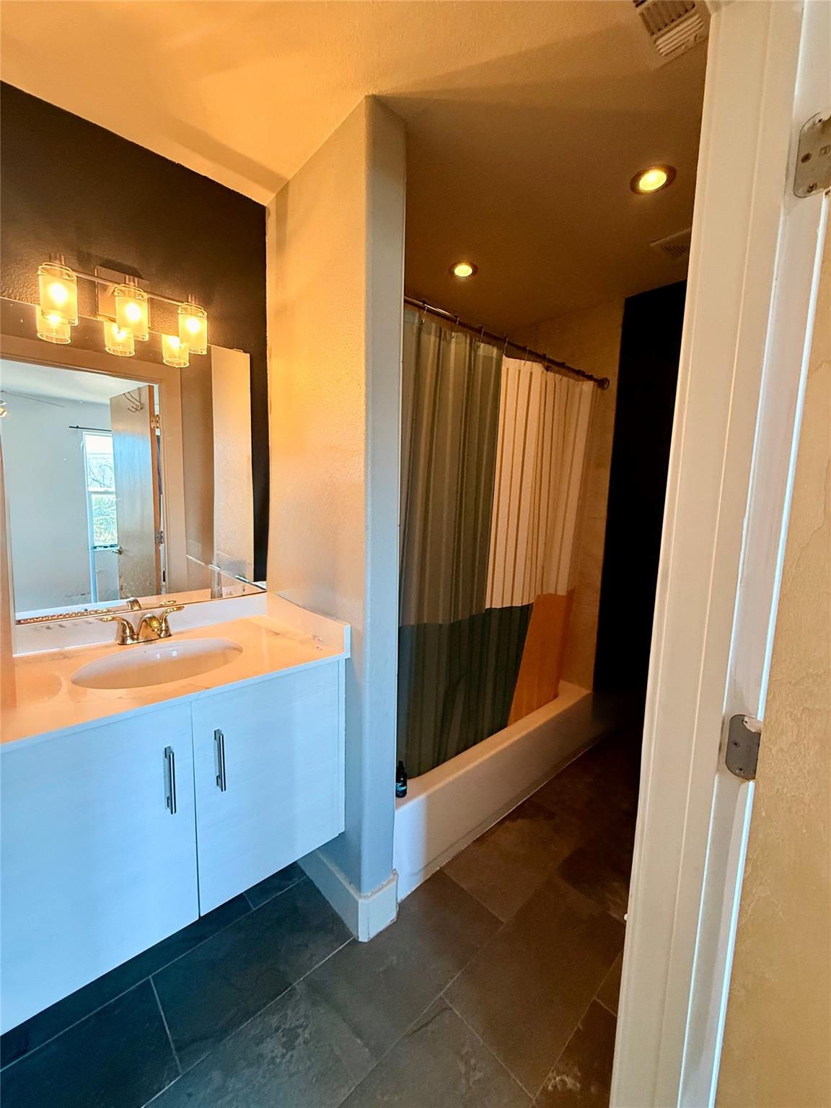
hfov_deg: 85.7
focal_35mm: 14
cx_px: 416
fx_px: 448
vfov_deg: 102.1
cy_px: 554
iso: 500
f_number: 2.2
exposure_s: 1/60
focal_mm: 2.22
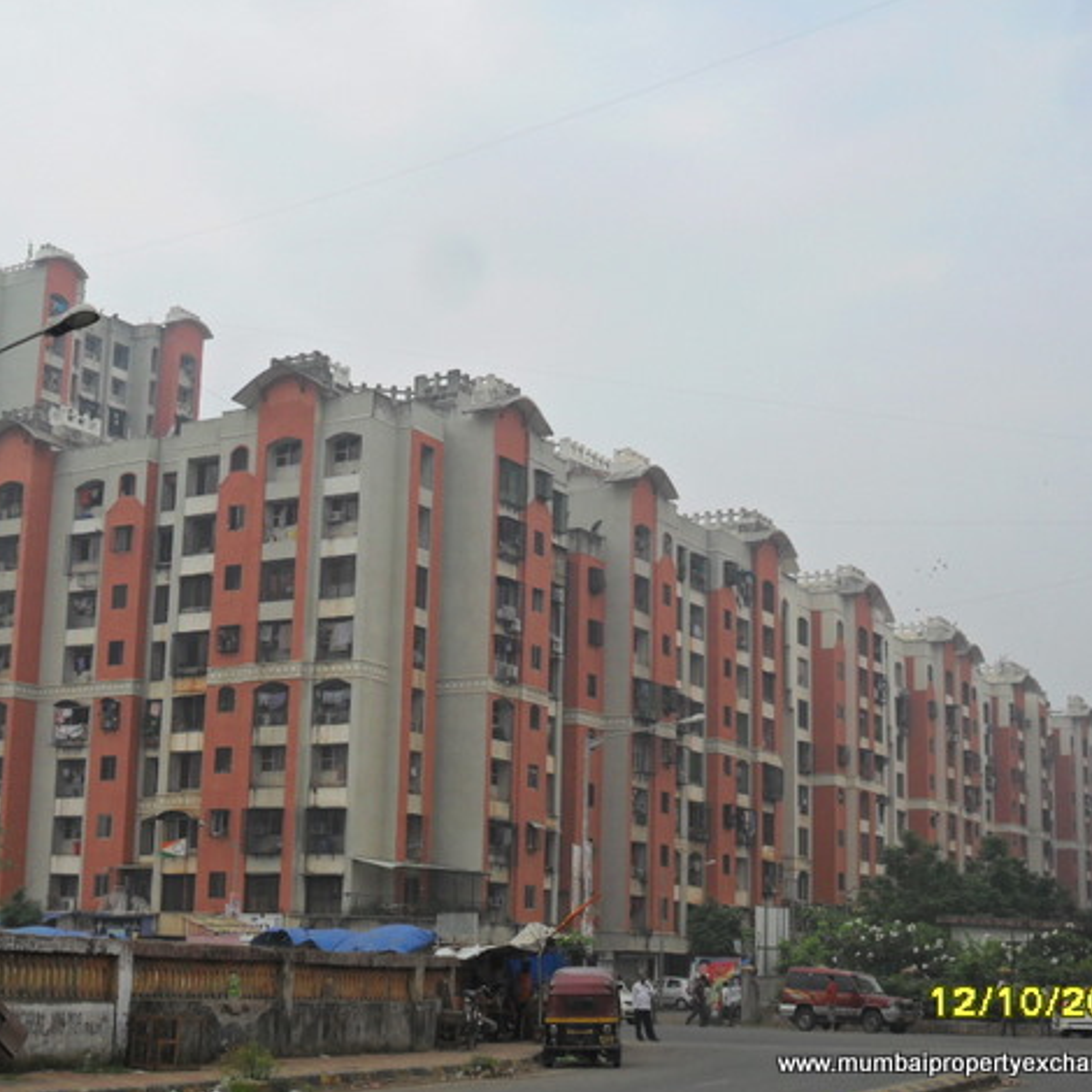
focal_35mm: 53
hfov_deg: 32.2
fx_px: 1892
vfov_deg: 32.2
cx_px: 481
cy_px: 551
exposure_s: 1/750
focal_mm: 7.8
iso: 100
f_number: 4.5
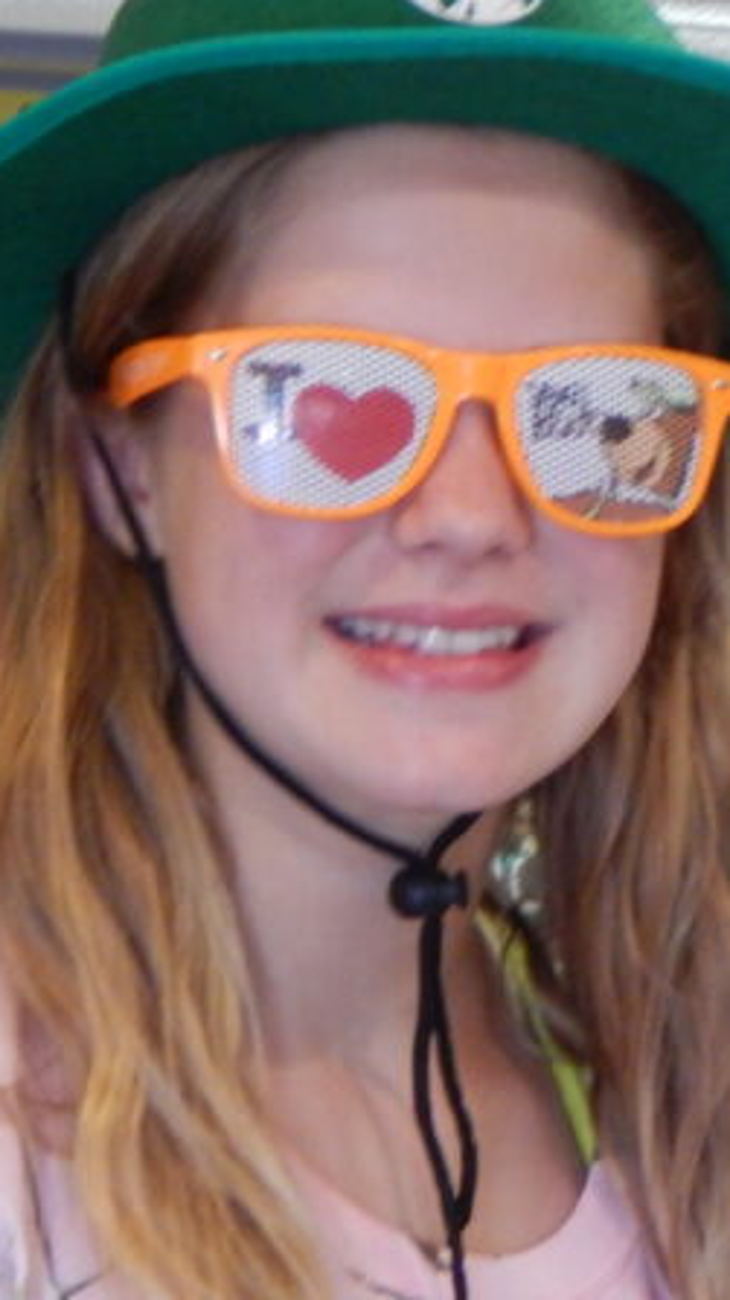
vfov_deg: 6.6
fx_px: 11268
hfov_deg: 3.7
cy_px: 811
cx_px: 1041
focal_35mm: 327
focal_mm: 23.4
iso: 400
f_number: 4.8
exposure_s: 1/15
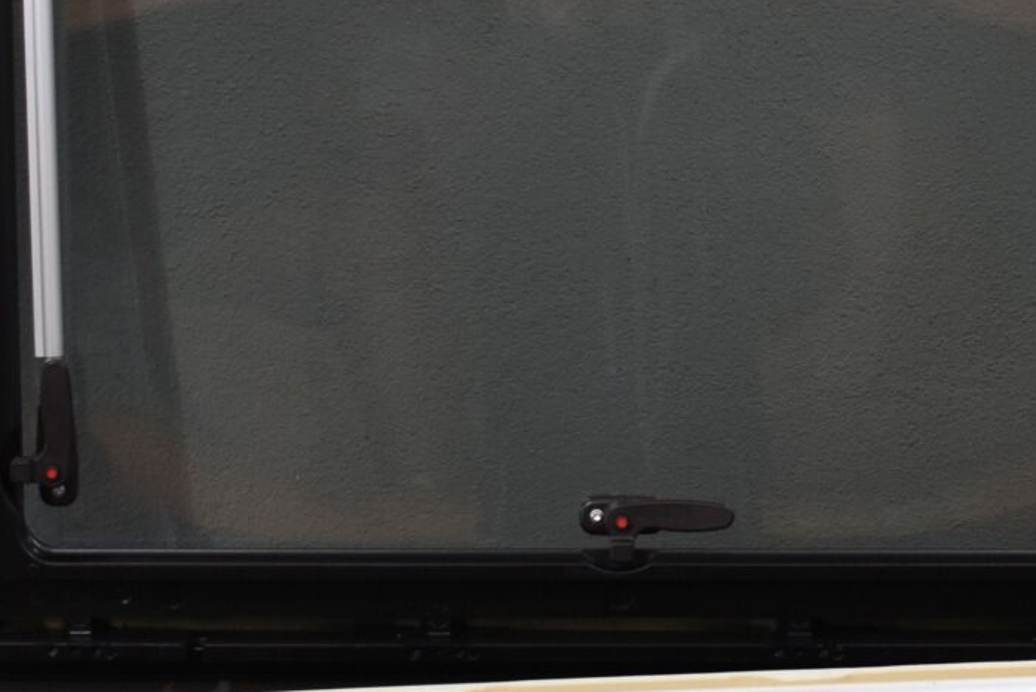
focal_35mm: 110
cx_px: 652
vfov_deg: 12.4
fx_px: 3167
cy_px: 476
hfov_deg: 18.5
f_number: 3.8
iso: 640
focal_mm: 20
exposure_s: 1/250
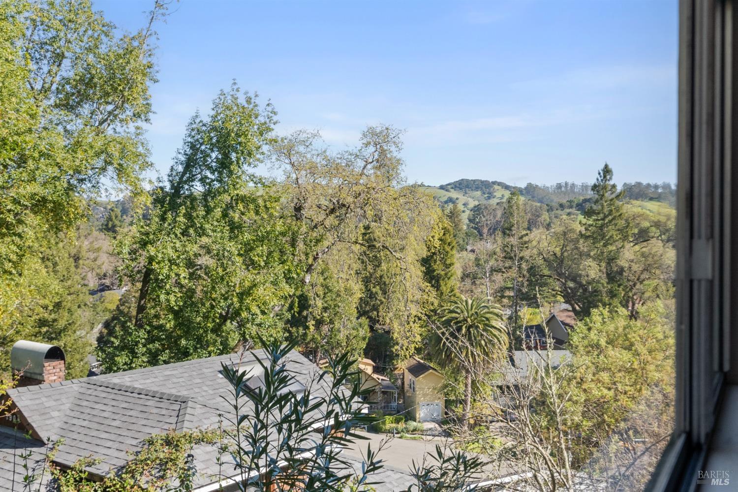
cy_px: 246
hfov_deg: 54.4
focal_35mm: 35
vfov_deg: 37.9
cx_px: 369
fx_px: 717
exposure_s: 1/500
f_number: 7.1
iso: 400
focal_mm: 35
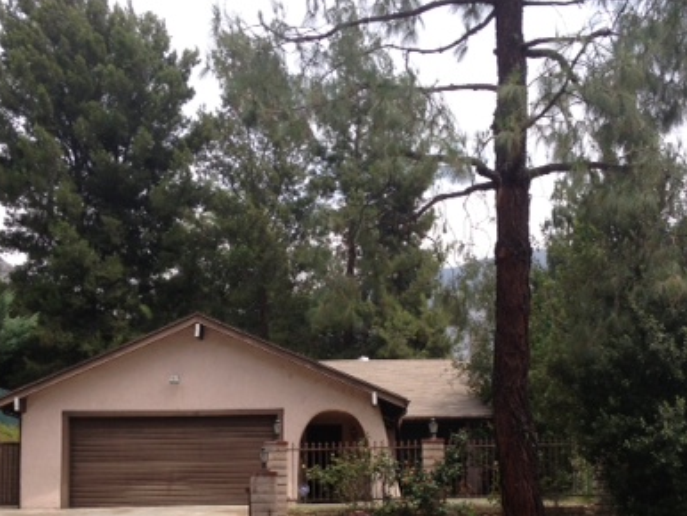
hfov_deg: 33.2
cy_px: 413
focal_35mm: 58
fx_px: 1152
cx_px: 376
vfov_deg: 24.8
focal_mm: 4.28
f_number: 2.4
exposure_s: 1/789
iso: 50
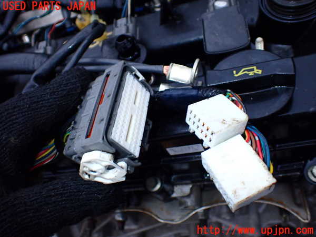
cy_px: 118
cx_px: 158
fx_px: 274
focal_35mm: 30
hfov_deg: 60.0
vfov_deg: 46.8
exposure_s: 1/30
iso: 400
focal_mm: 5.4
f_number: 6.3
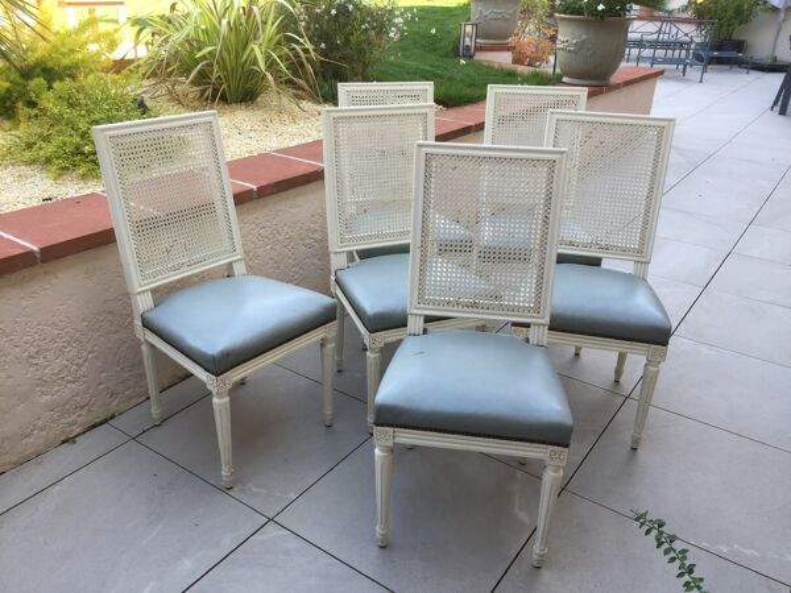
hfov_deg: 61.7
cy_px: 296
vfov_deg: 48.2
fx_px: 663
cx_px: 396
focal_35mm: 29
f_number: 2.2
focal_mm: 4.15
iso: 32
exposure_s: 1/176
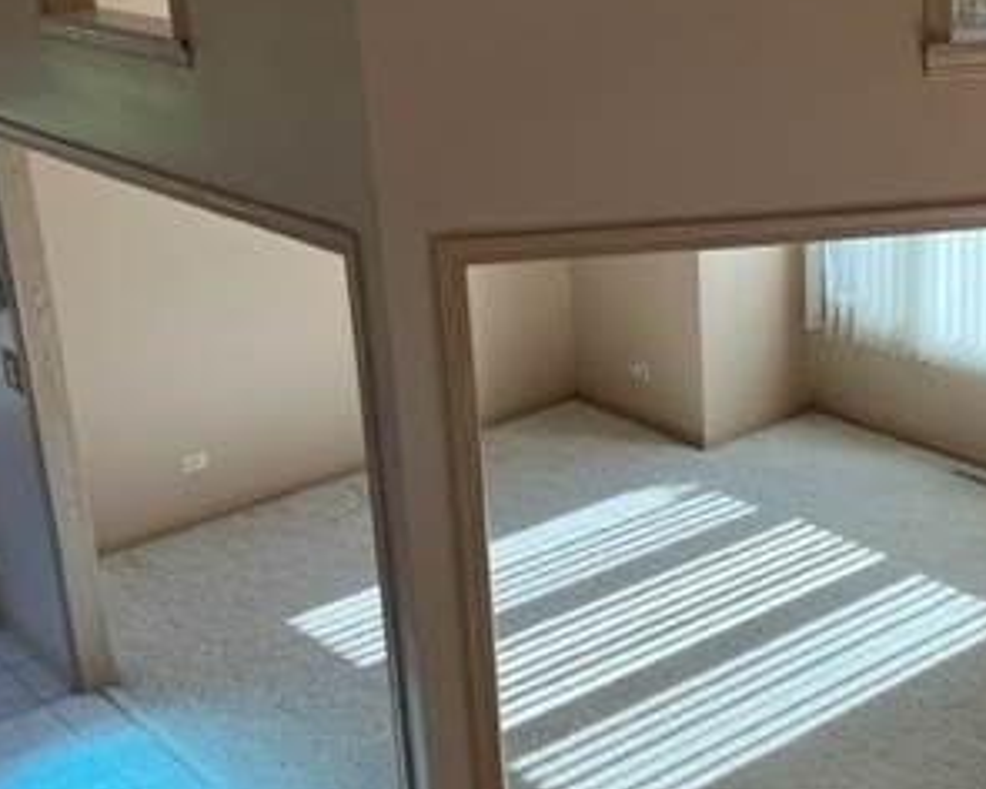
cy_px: 334
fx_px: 1605
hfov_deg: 33.7
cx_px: 682
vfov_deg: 27.6
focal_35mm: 55
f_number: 1.6
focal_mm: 5.1
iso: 50
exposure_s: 1/432
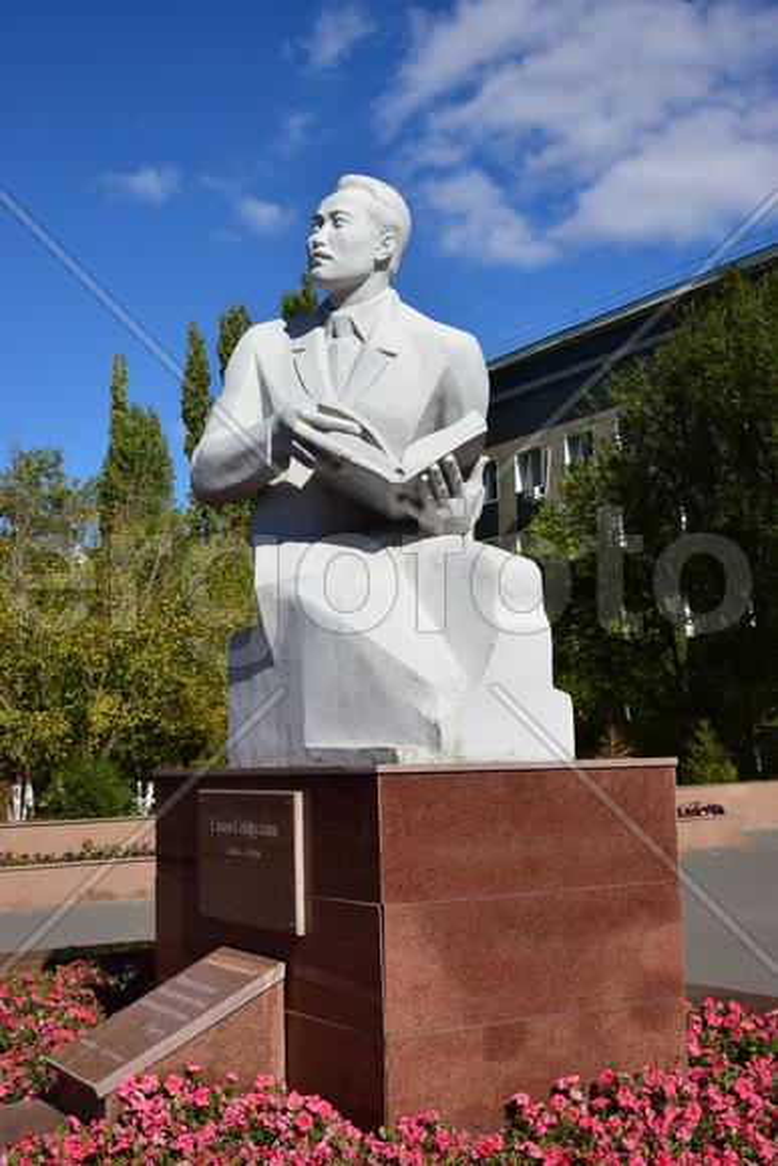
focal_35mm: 42
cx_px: 389
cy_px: 583
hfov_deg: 31.9
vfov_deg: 46.4
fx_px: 1361
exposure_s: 1/320
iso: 100
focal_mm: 28
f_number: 9
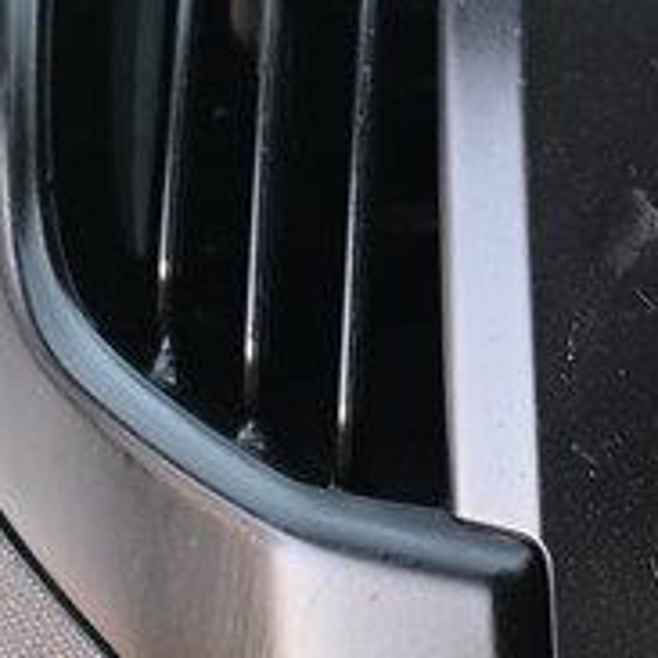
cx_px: 1747
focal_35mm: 194
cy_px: 194
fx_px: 4172
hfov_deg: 8.1
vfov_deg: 9.0
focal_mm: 38
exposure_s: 1/30
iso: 200
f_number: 5.6
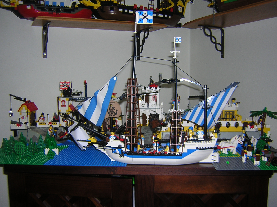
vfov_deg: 39.7
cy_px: 104
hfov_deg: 51.4
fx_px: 288
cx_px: 138
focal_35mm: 36
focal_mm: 4.7
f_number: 2.6
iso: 100
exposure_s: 1/60.1
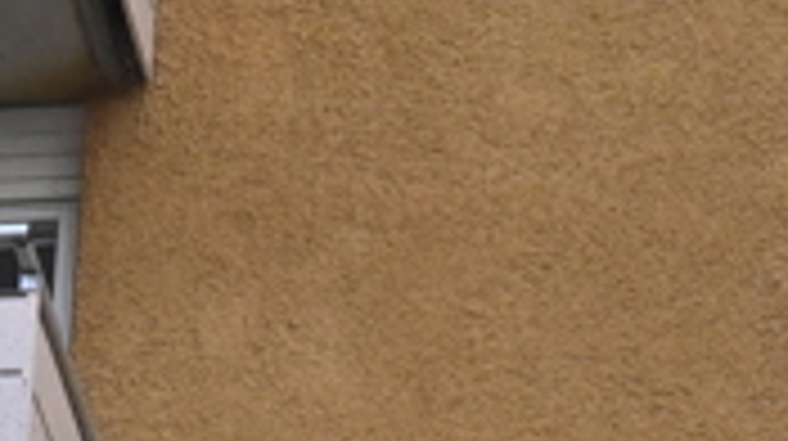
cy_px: -864
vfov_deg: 3.7
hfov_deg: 6.8
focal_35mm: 318
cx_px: -36
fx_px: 6637
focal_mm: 39
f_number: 9
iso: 2000
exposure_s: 1/400
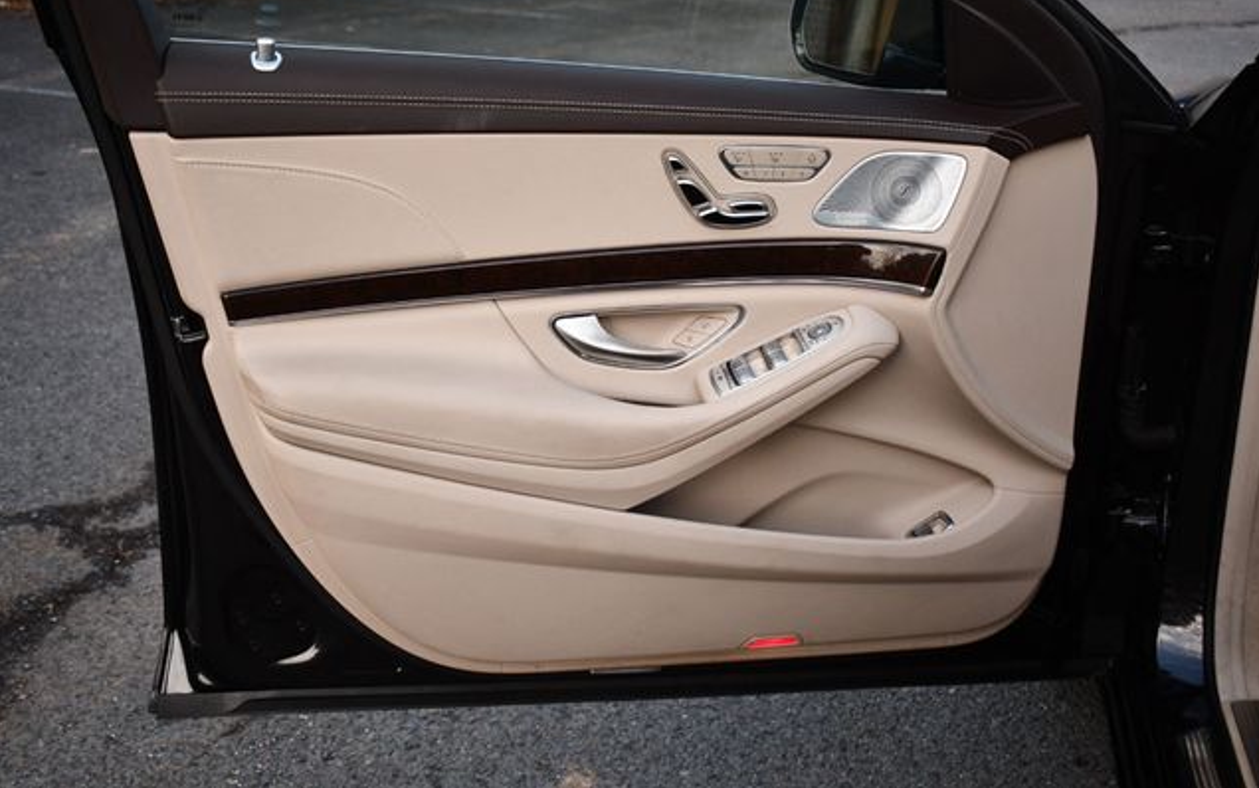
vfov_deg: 31.3
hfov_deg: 48.2
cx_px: 630
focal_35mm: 41
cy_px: 368
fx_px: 1407
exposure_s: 1/250
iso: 560
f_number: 4
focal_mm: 27
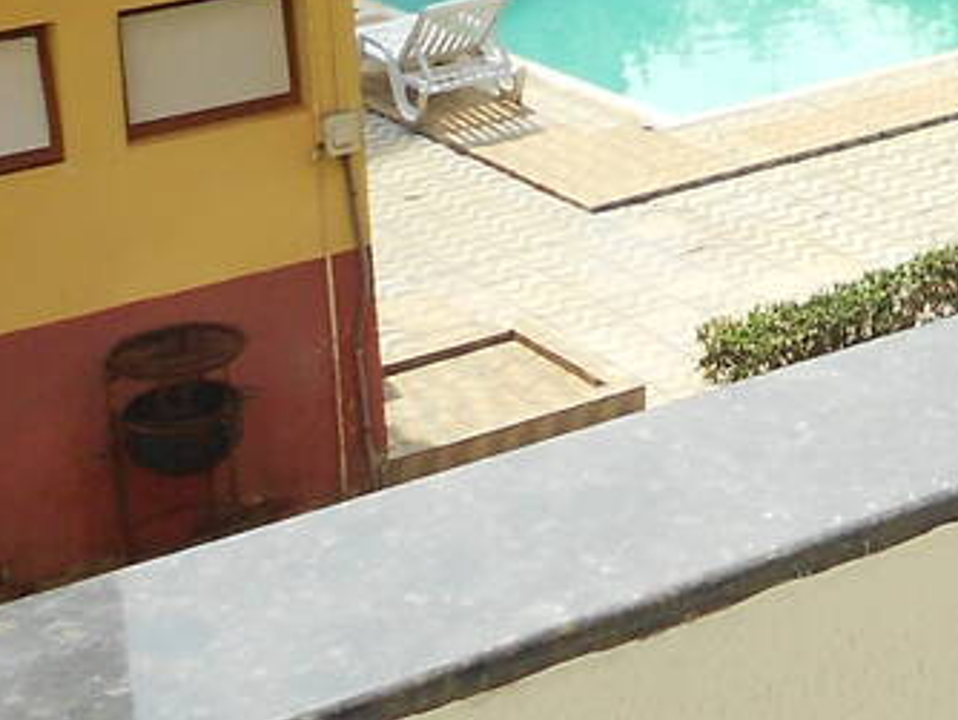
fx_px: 3102
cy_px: -508
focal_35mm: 112
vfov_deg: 12.3
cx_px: 1345
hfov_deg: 16.3
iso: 80
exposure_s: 1/400
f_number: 3.2
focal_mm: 4.6
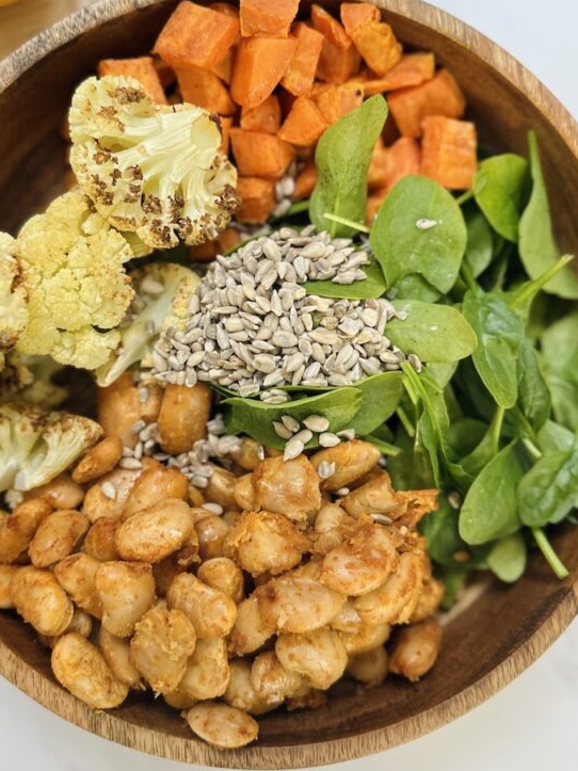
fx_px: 757
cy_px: 337
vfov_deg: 53.8
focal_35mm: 34
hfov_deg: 41.7
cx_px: 259
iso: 250
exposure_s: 1/64
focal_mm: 6.86
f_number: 1.78
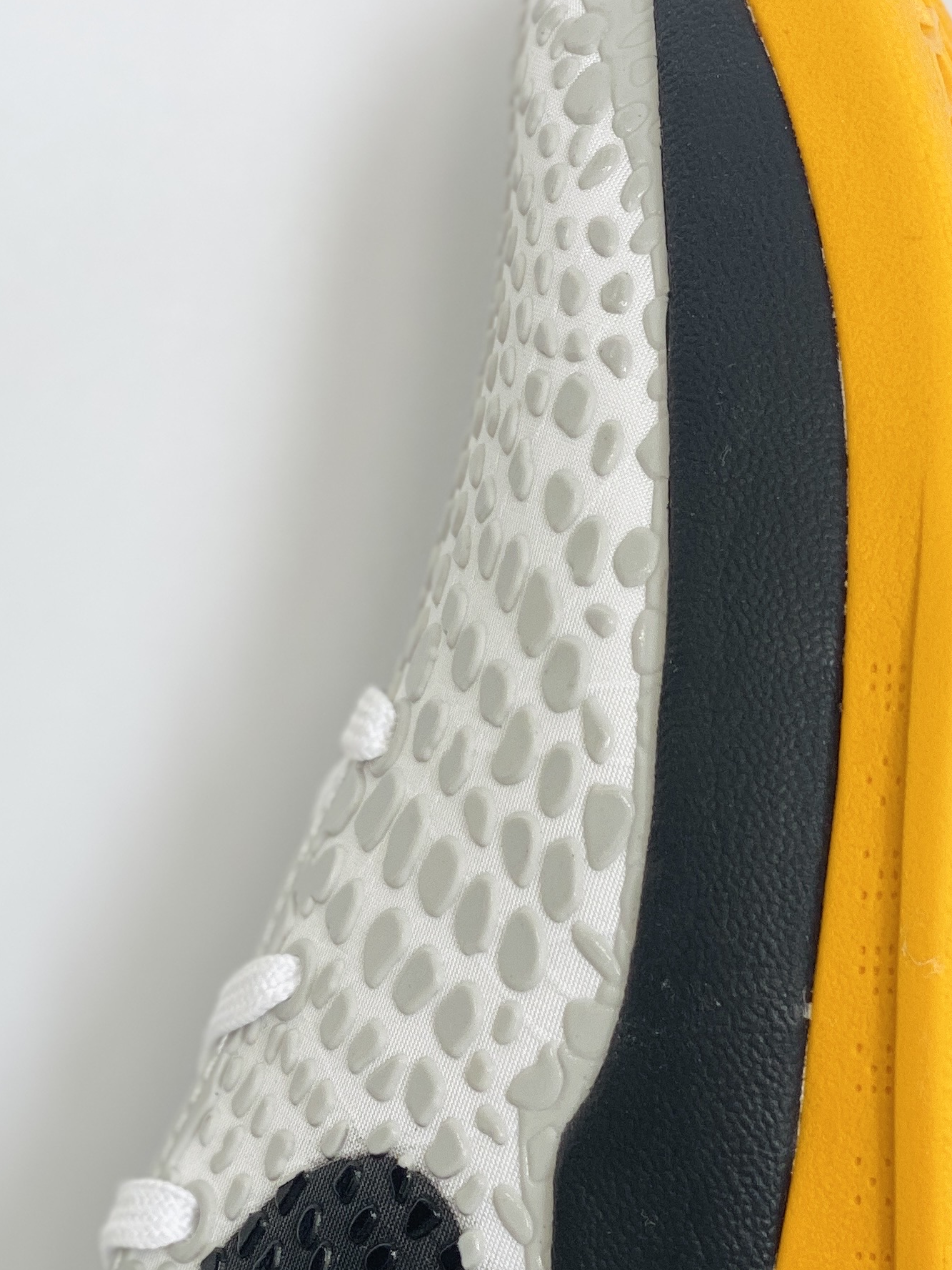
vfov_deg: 16.6
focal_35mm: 118
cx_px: 688
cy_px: 947
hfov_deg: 12.5
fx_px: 4326
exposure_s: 1/100
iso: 32
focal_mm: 6
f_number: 2
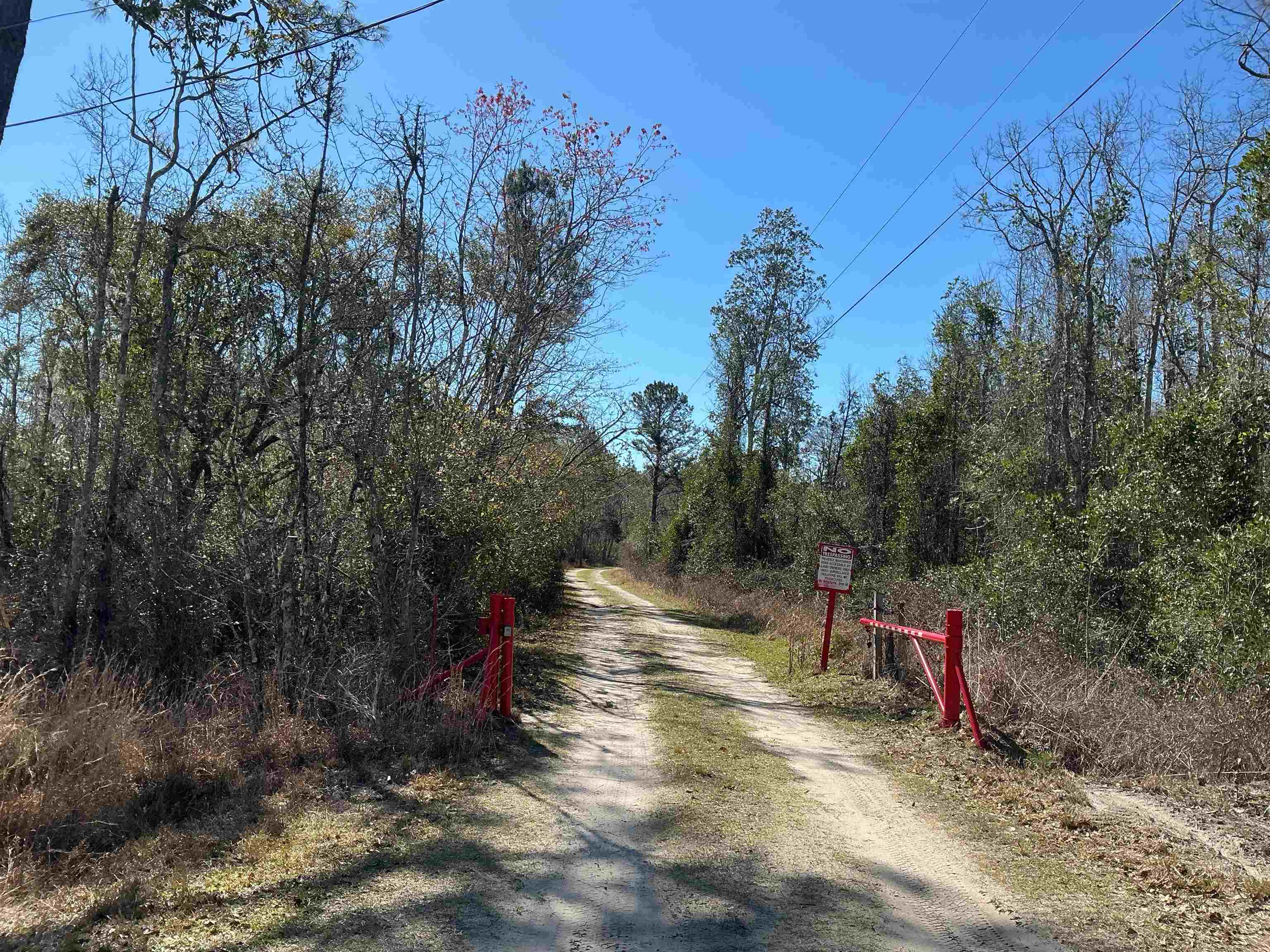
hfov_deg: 61.7
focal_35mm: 29
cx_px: 635
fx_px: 1064
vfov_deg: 48.2
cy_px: 476
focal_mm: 3
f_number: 1.8
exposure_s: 1/1577
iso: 25
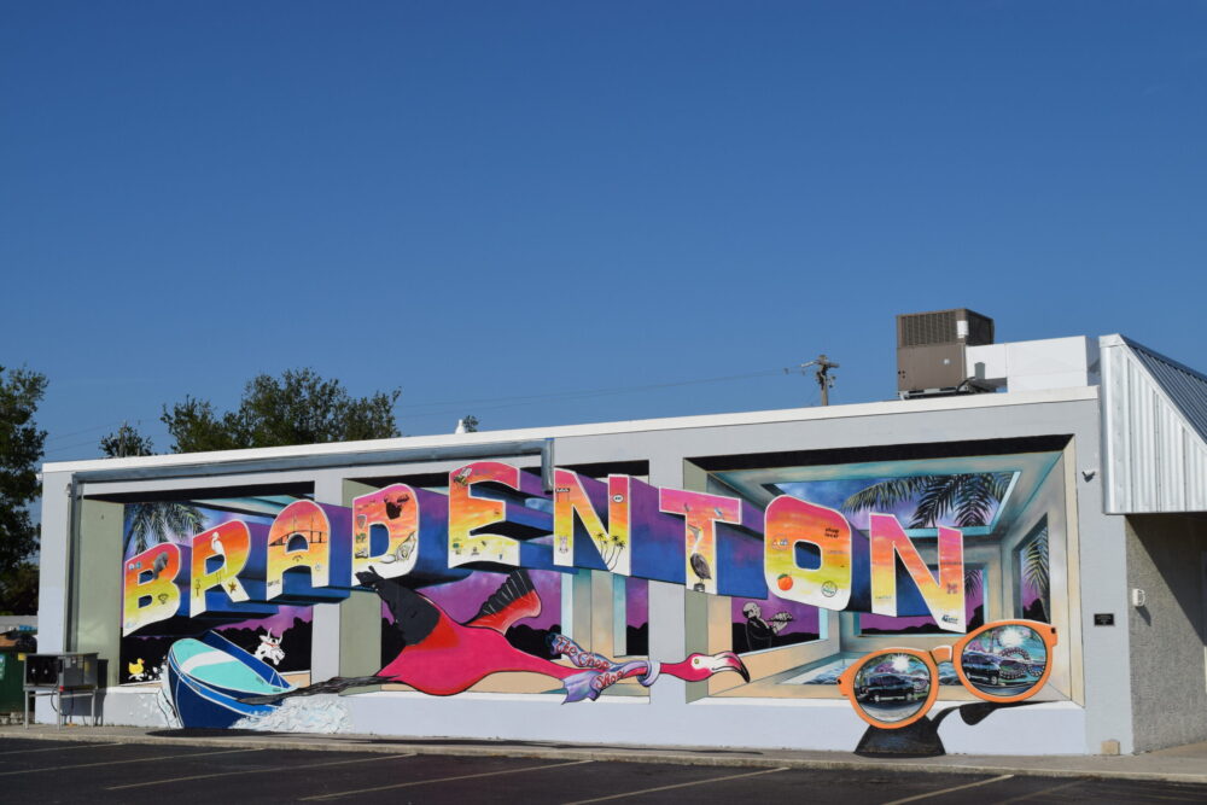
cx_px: 604
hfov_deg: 36.9
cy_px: 402
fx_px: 1811
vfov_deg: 25.1
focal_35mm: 54
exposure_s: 1/640
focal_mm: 36
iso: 200
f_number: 13
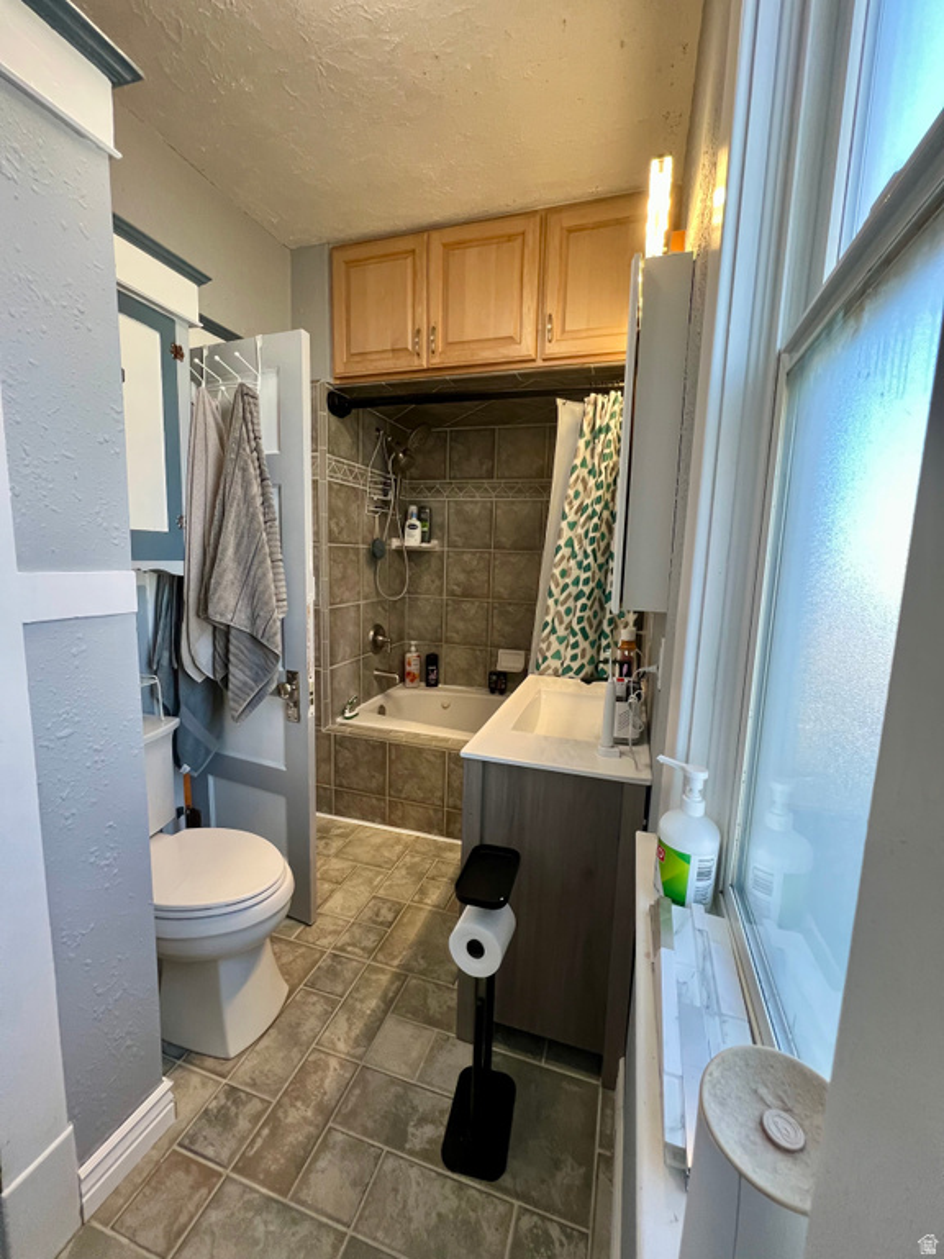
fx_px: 473
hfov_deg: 89.9
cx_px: 472
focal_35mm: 13
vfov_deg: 106.2
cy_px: 630
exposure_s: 1/120
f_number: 1.8
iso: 250
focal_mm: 1.57
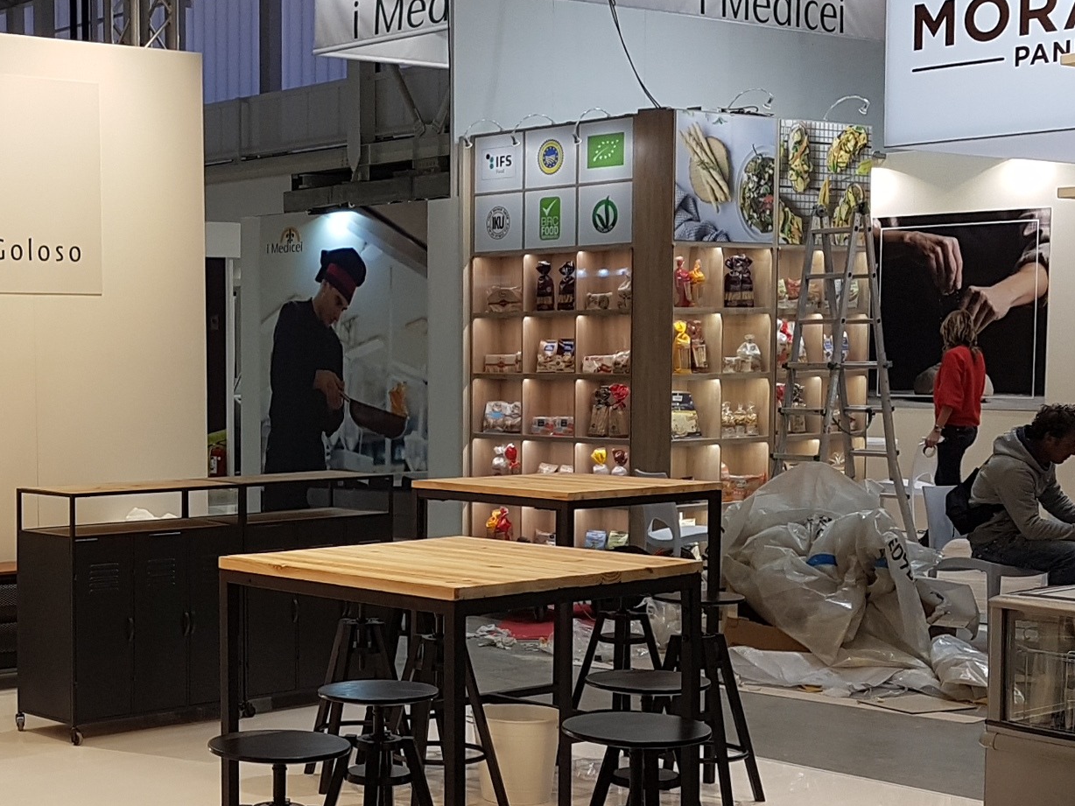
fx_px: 1894
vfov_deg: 24.0
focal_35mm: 61
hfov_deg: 30.5
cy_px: 492
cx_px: 147
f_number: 1.7
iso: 40
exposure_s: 1/143
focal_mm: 4.2
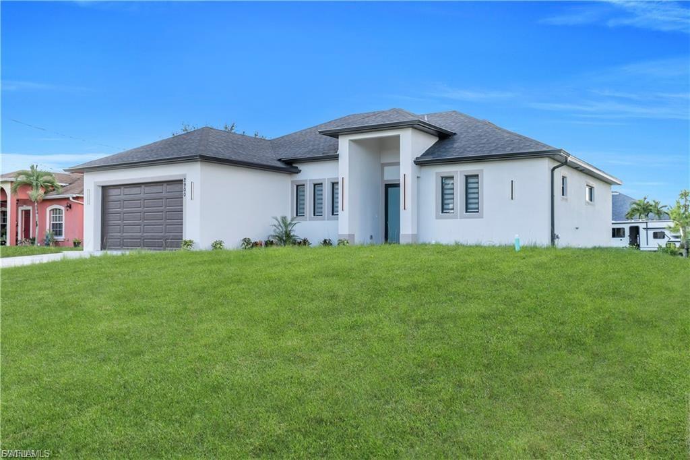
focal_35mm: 30
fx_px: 575
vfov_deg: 43.6
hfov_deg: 61.9
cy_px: 230
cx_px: 345
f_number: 5.6
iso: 100
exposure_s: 1/125
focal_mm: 20
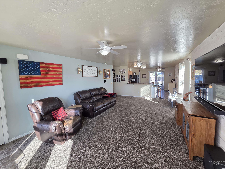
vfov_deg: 89.9
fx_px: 84
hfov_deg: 106.2
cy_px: 84
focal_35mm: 13
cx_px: 112
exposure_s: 1/120
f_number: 2.2
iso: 125
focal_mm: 2.2
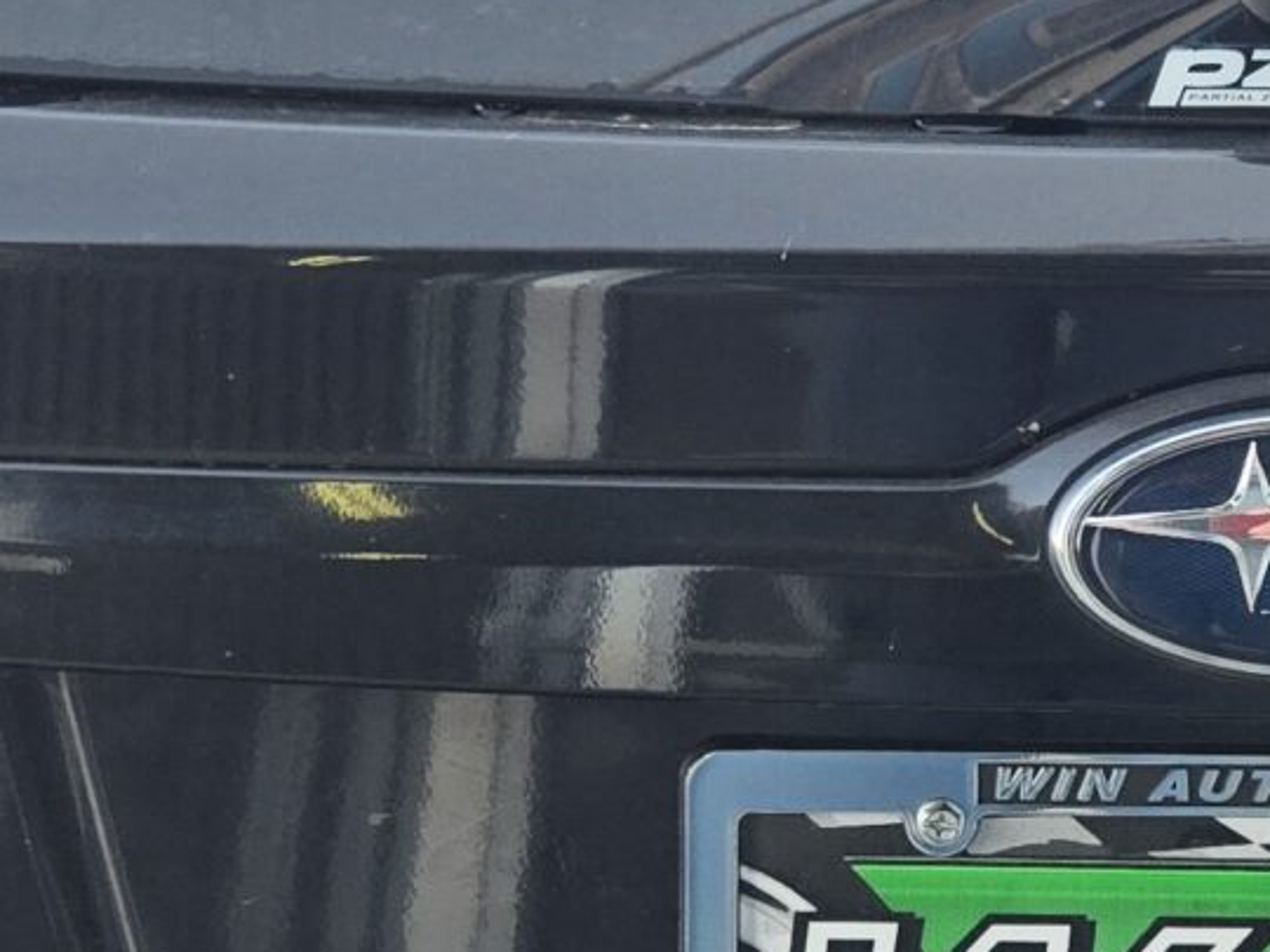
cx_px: 1035
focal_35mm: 109
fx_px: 3999
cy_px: 816
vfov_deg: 13.5
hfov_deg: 17.9
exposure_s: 1/679
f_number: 1.8
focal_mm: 5.4
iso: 80
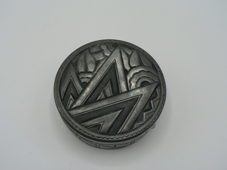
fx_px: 236
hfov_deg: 51.4
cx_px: 114
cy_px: 85
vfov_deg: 39.7
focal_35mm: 36
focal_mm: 6
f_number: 3.6
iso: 80
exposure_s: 1/100
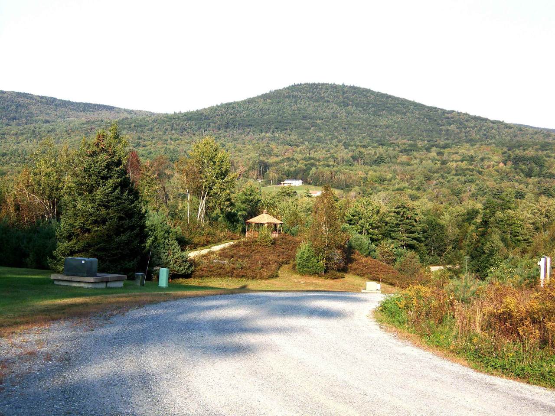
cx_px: 278
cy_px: 208
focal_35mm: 70
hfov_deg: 27.8
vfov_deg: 21.0
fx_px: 1122
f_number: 4.9
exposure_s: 1/340
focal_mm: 12.5
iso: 80
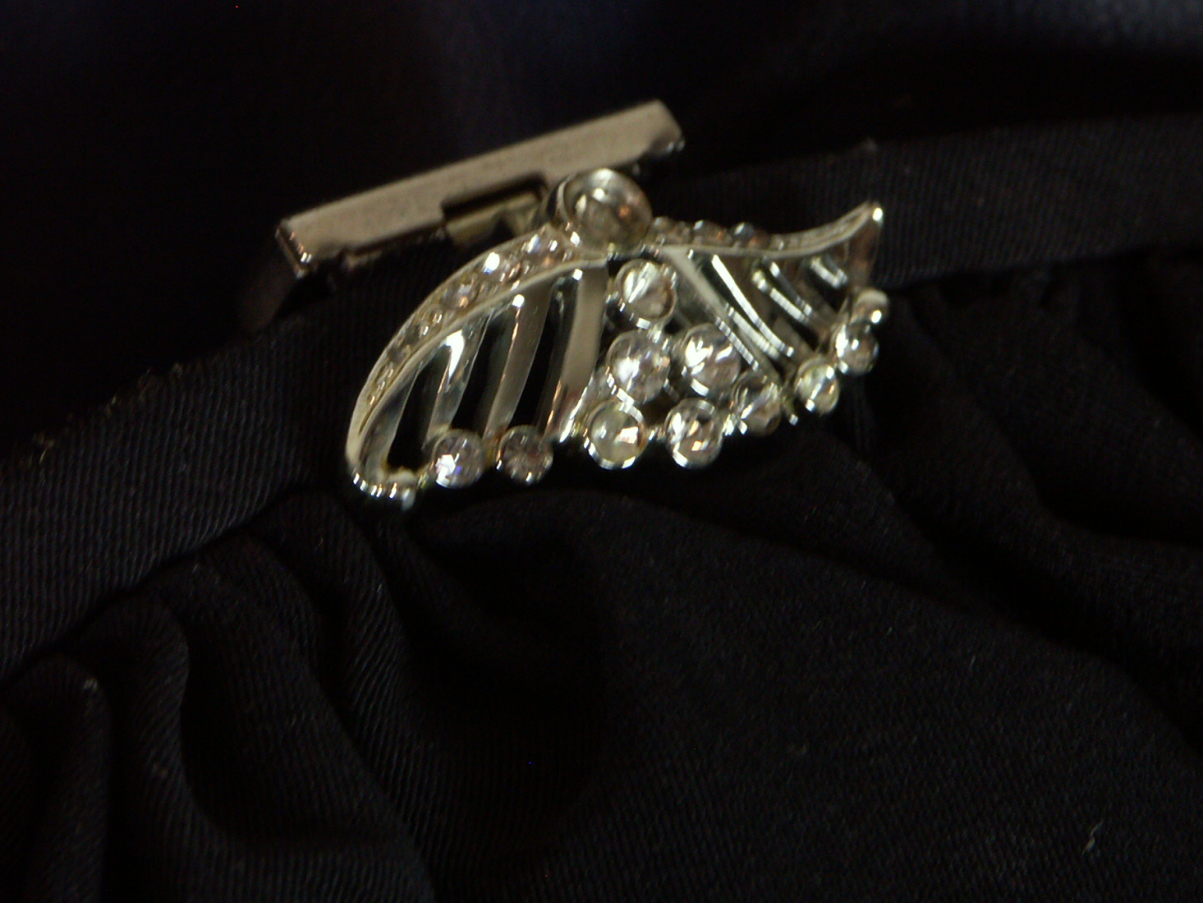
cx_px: 606
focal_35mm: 284
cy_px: 340
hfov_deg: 7.0
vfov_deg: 5.2
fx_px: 9871
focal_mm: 50.8
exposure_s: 1/13
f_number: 7.1
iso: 100
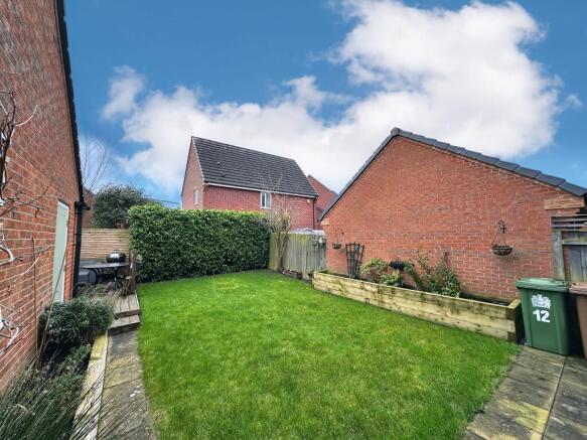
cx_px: 294
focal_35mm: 14
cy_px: 220
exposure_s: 1/278
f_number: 2.2
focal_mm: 2.22
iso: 40
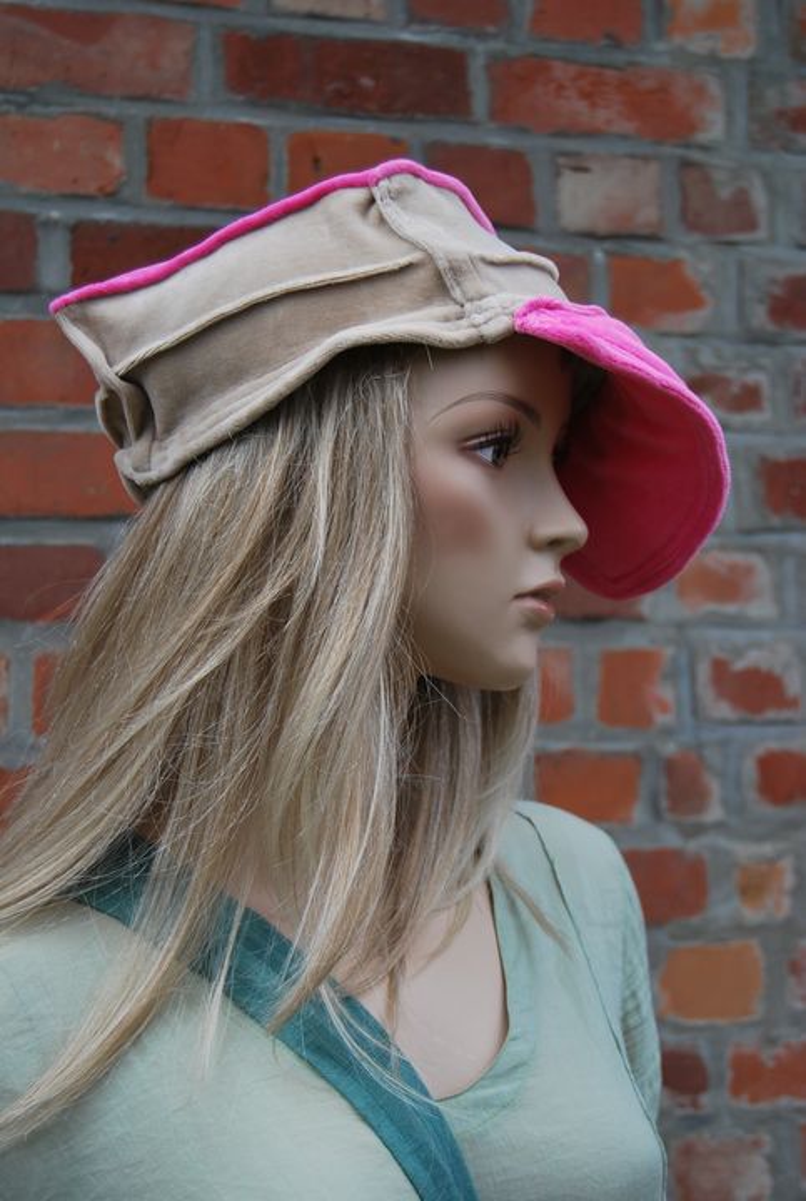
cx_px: 403
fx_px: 2106
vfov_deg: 31.8
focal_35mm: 63
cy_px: 600
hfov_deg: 21.7
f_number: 5.6
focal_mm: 42
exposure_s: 1/125
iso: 100
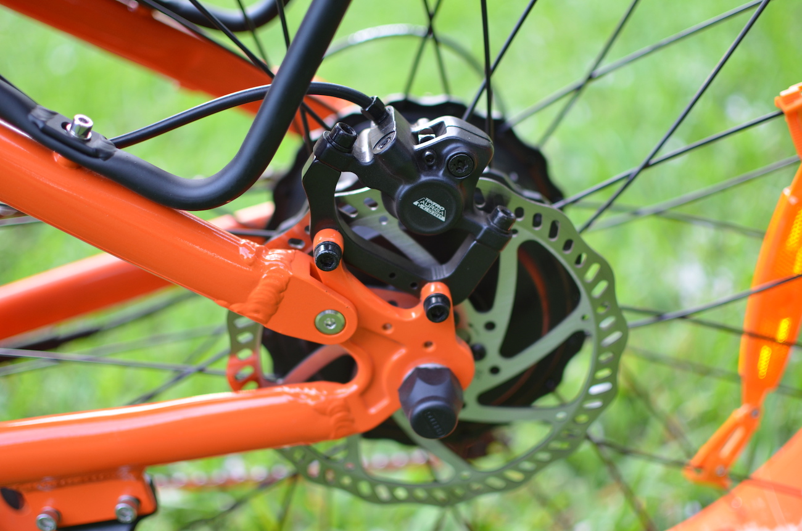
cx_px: 401
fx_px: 1167
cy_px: 266
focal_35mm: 52
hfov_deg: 37.9
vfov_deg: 25.6
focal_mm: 35
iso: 320
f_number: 1.8
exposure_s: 1/160
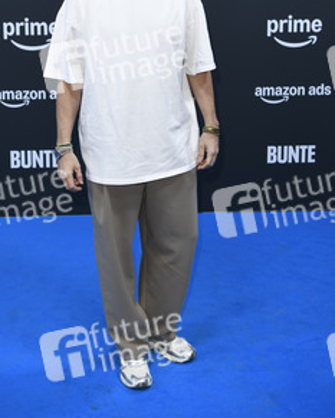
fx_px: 607
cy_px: 132
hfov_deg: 30.8
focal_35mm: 49
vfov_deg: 37.5
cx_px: 155
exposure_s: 1/400
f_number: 4
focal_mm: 38
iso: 400
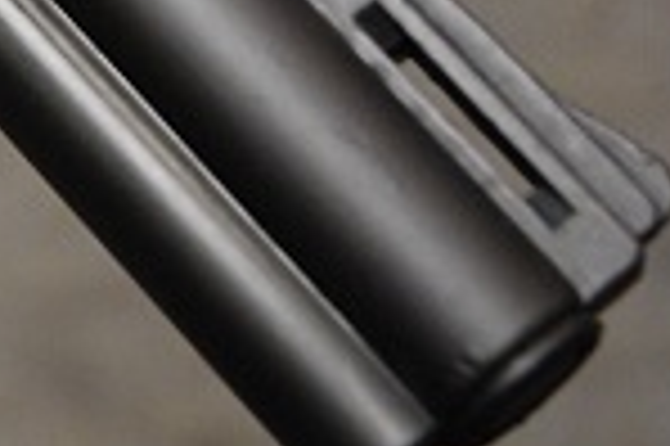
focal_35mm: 266
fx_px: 4945
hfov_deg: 7.5
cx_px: -648
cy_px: -358
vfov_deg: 5.1
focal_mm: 44
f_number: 4.5
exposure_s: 1/30
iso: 1100
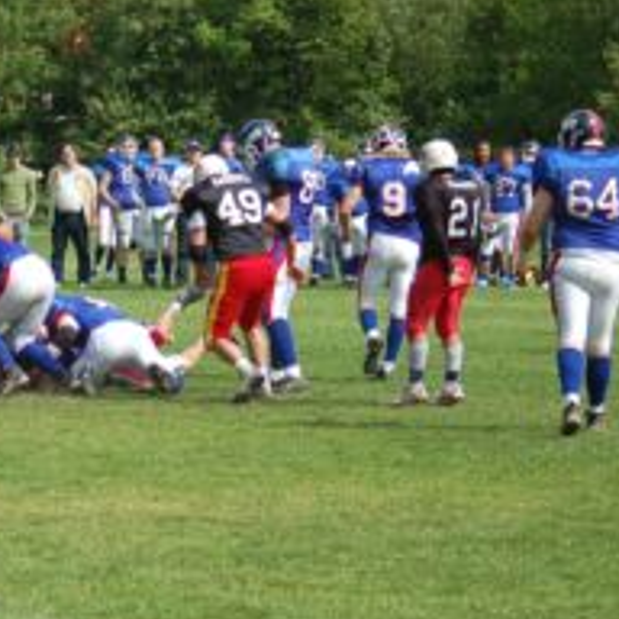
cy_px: 345
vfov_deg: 8.3
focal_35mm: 210
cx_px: 11
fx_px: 4249
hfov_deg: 8.3
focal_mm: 70
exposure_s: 1/1000
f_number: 4.5
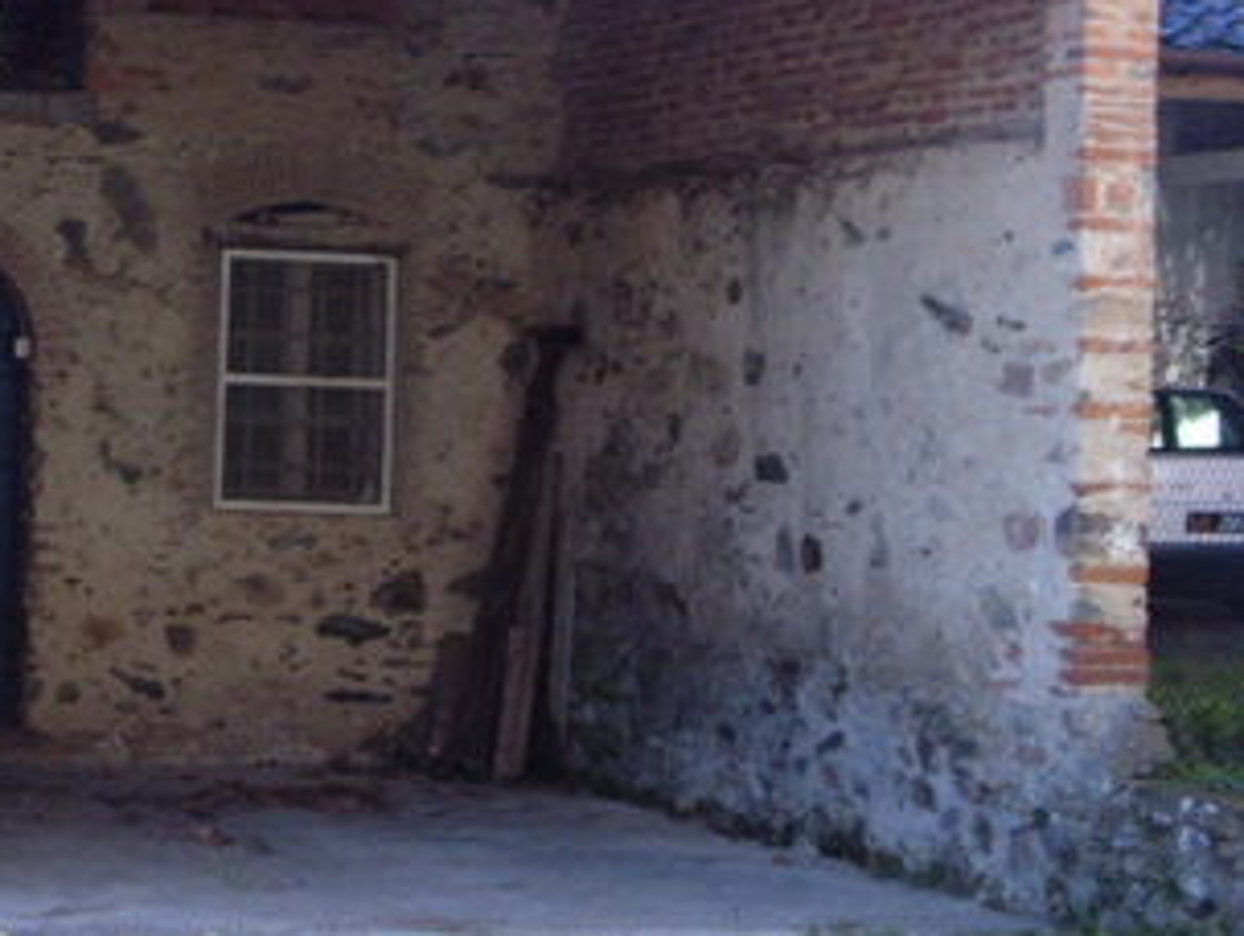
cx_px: -213
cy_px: 140
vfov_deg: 12.7
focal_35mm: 116
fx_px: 4174
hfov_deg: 16.3
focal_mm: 8
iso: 100
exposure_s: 1/250
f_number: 3.7
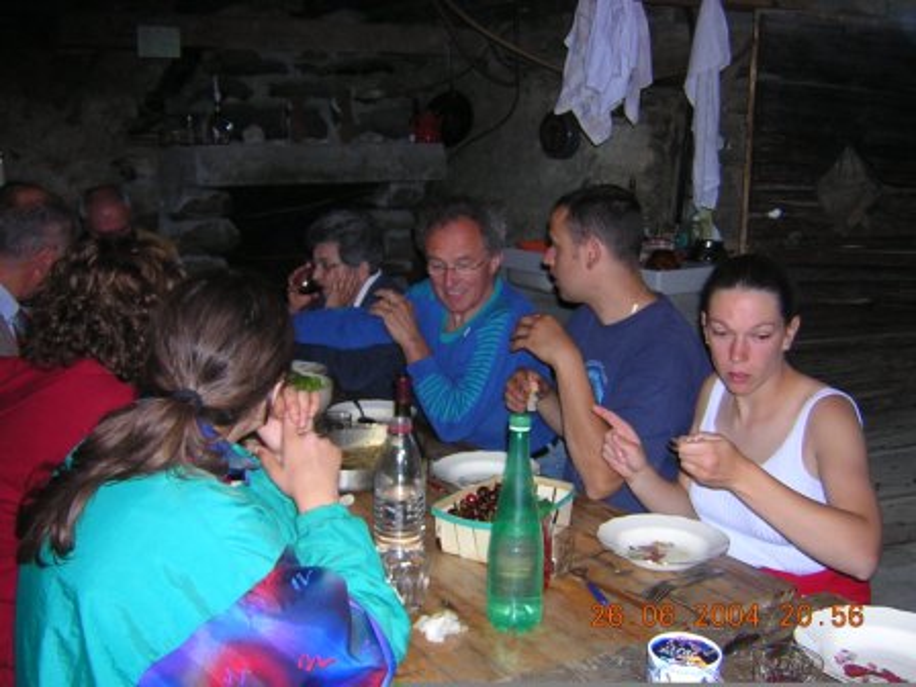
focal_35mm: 36
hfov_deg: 51.4
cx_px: 458
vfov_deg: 39.7
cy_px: 344
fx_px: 953
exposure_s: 1/60.1
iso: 201
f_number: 2.6
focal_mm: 4.7
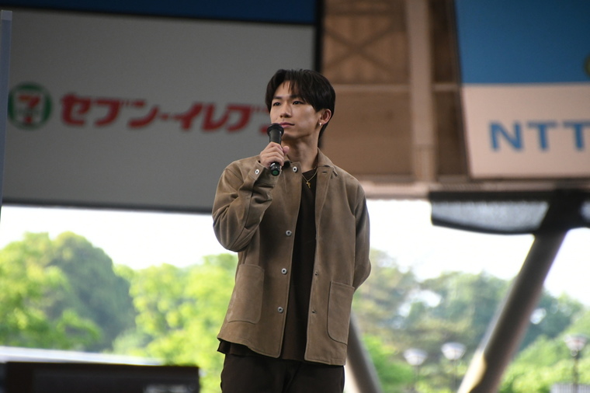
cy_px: 196
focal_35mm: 405
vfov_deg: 3.4
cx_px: 295
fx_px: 6634
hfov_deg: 5.1
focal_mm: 270
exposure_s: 1/1000
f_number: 10
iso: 2500
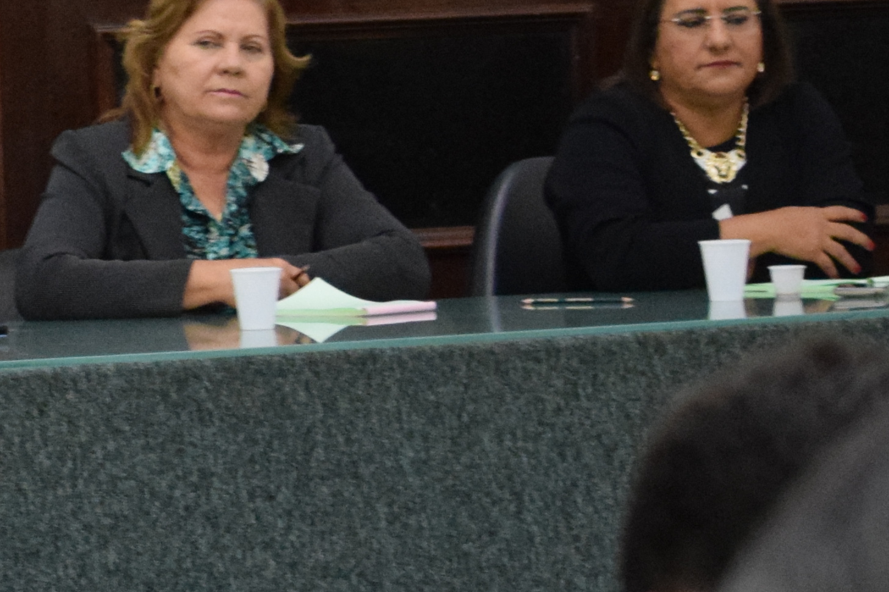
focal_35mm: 340
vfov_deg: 4.0
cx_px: -865
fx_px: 8395
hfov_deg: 5.9
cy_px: 431
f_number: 4.5
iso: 2800
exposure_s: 1/60
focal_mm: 55
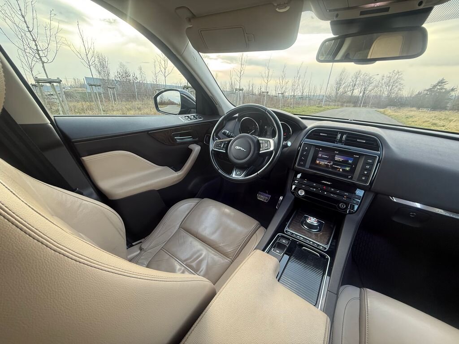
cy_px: 172
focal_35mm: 14
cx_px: 230
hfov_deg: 102.1
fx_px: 186
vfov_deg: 85.7
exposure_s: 1/99
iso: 200
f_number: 2.2
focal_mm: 2.22
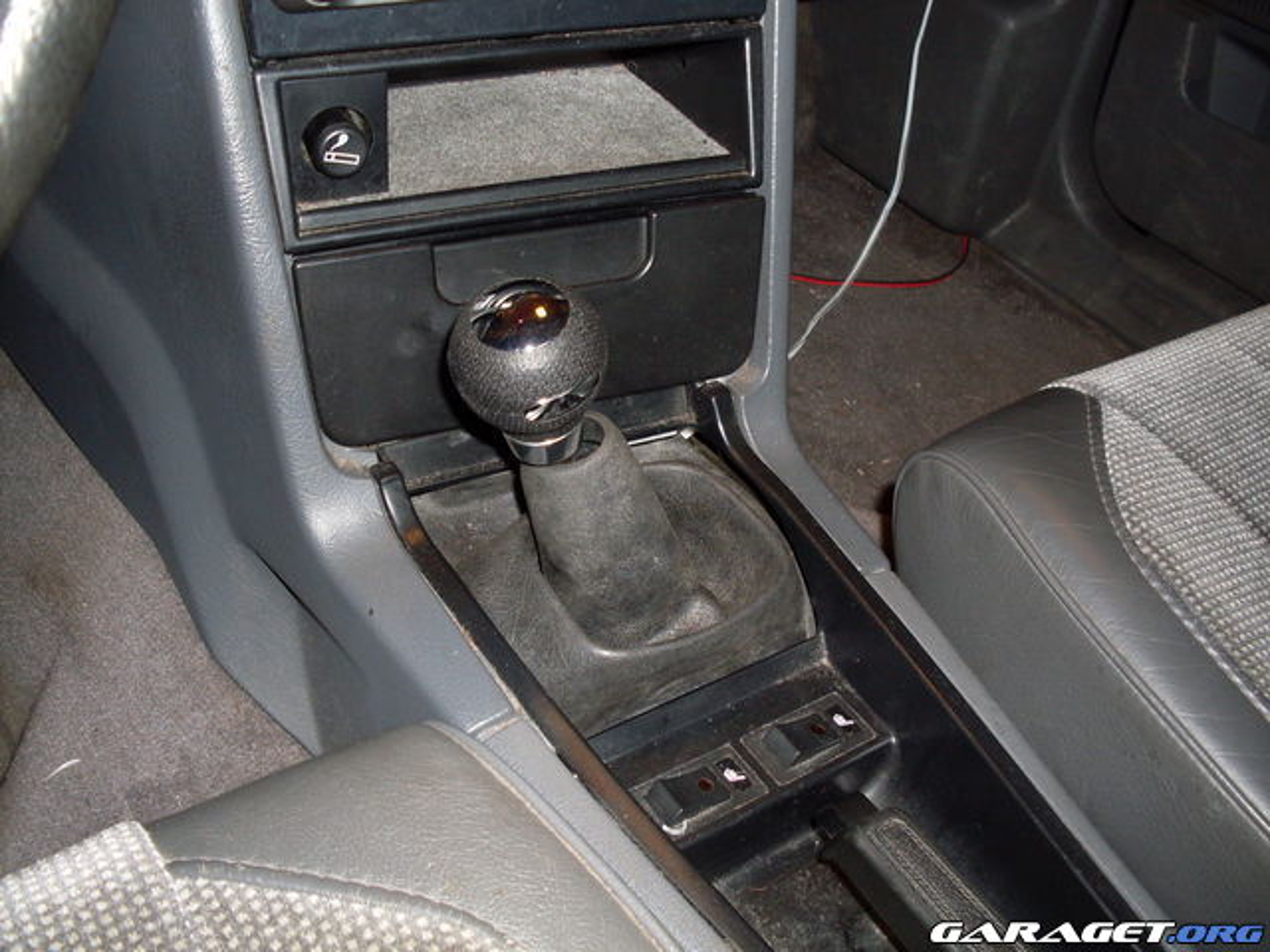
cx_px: 635
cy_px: 476
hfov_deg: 49.0
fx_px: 1394
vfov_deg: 37.7
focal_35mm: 38
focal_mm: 6.3
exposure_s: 1/45
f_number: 2.8
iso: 100
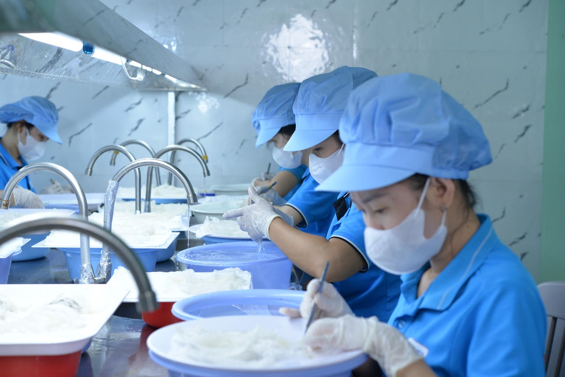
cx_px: 282
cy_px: 188
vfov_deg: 22.6
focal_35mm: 60
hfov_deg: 33.4
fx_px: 942
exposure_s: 1/400
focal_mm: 60
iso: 1600
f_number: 5.6
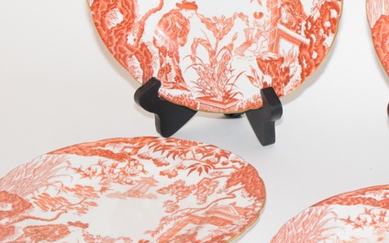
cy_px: 68
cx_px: 357
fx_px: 2101
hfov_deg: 10.5
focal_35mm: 198
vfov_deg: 6.6
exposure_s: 1/60
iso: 1600
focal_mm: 55
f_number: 5.6
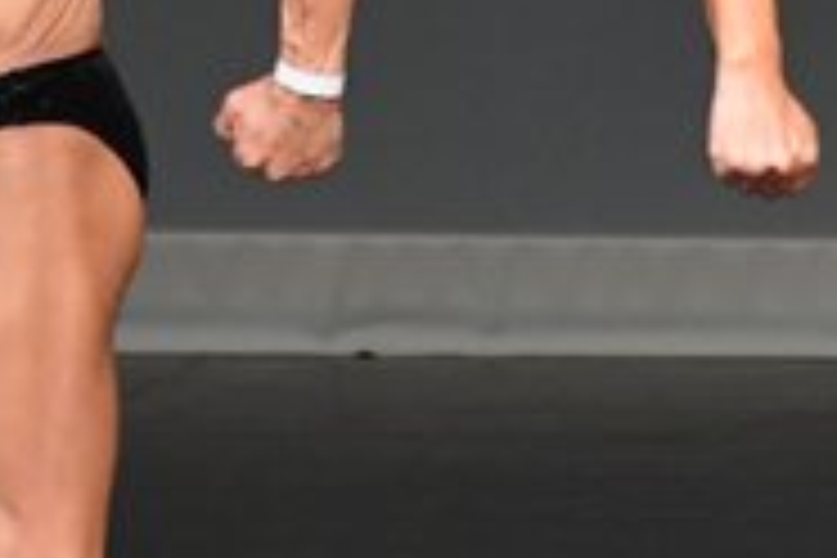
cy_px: 63
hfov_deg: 1.4
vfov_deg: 1.0
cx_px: 187
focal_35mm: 1434
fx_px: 33338
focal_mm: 230
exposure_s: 1/400
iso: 4000
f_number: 5.6
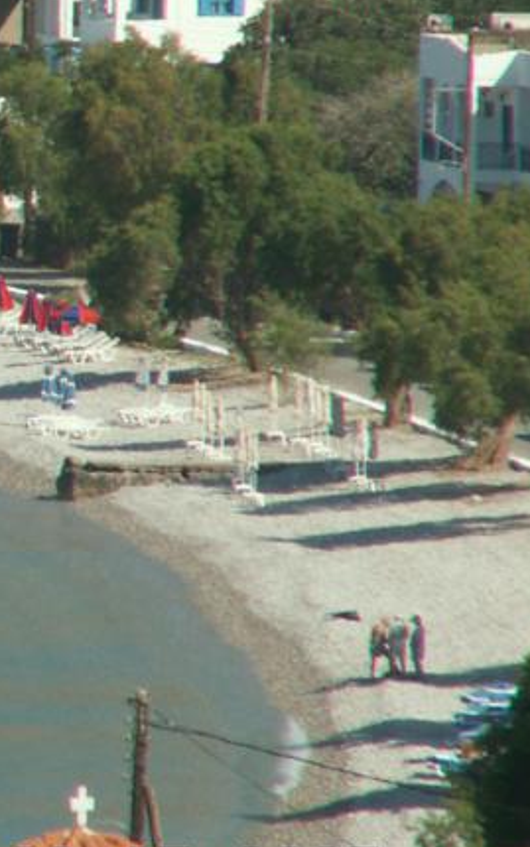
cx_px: -463
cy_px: 268
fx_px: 24504
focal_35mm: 1061
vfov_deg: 2.0
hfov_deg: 1.2
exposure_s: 1/250
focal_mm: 69.45
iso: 50
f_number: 7.1
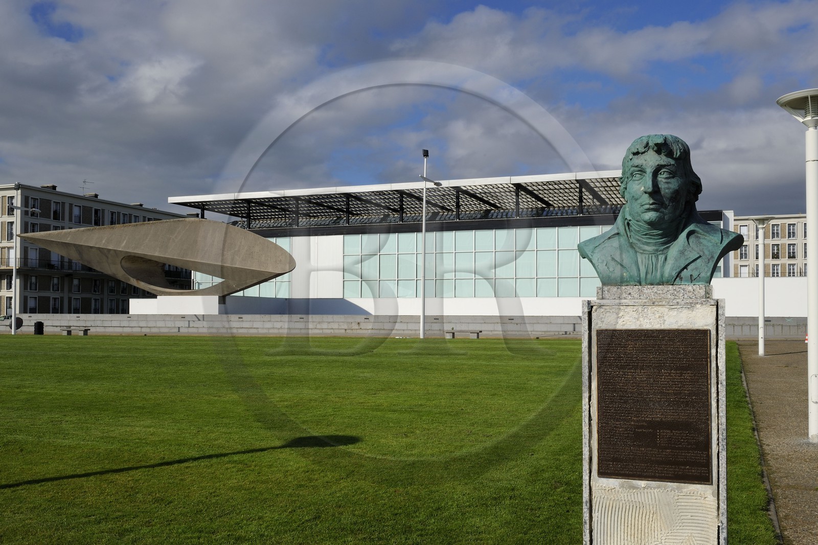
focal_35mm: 32
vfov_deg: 41.1
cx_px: 409
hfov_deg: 58.7
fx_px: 727
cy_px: 272
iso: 200
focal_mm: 32
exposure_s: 1/200
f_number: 18
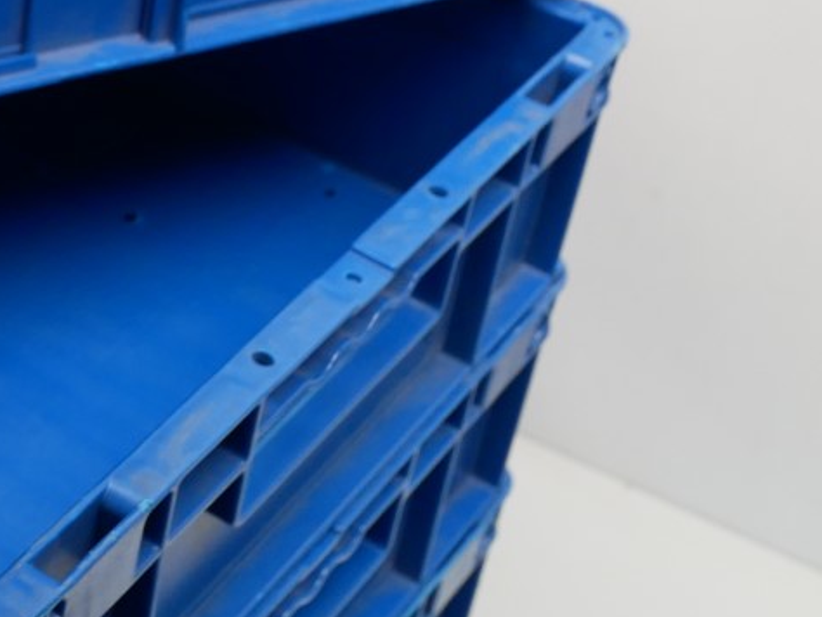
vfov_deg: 15.9
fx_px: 2162
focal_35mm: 91
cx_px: -288
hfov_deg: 19.6
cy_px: -21
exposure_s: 1/60
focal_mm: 15
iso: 500
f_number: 3.7
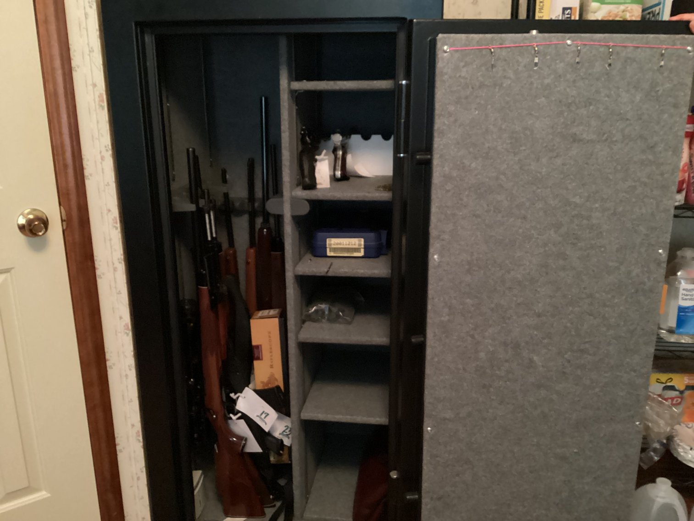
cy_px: 260
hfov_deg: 58.3
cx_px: 347
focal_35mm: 31
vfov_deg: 45.4
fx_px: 622
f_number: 2.4
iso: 800
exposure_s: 1/15
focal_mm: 3.3
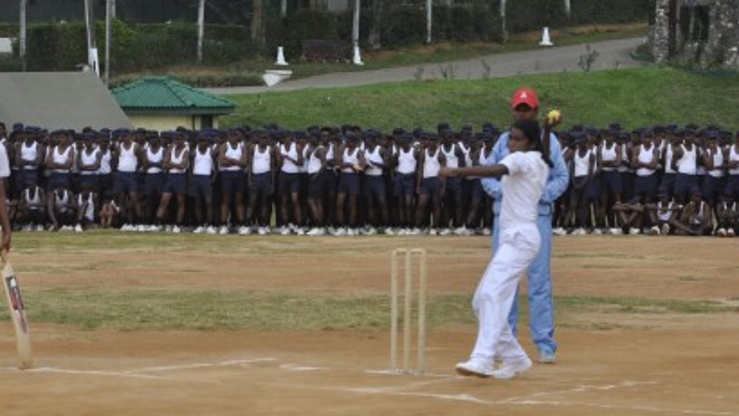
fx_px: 2098
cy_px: 149
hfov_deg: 20.0
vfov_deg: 11.3
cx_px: 330
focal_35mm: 107
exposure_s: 1/200
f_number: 8
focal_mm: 40
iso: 200
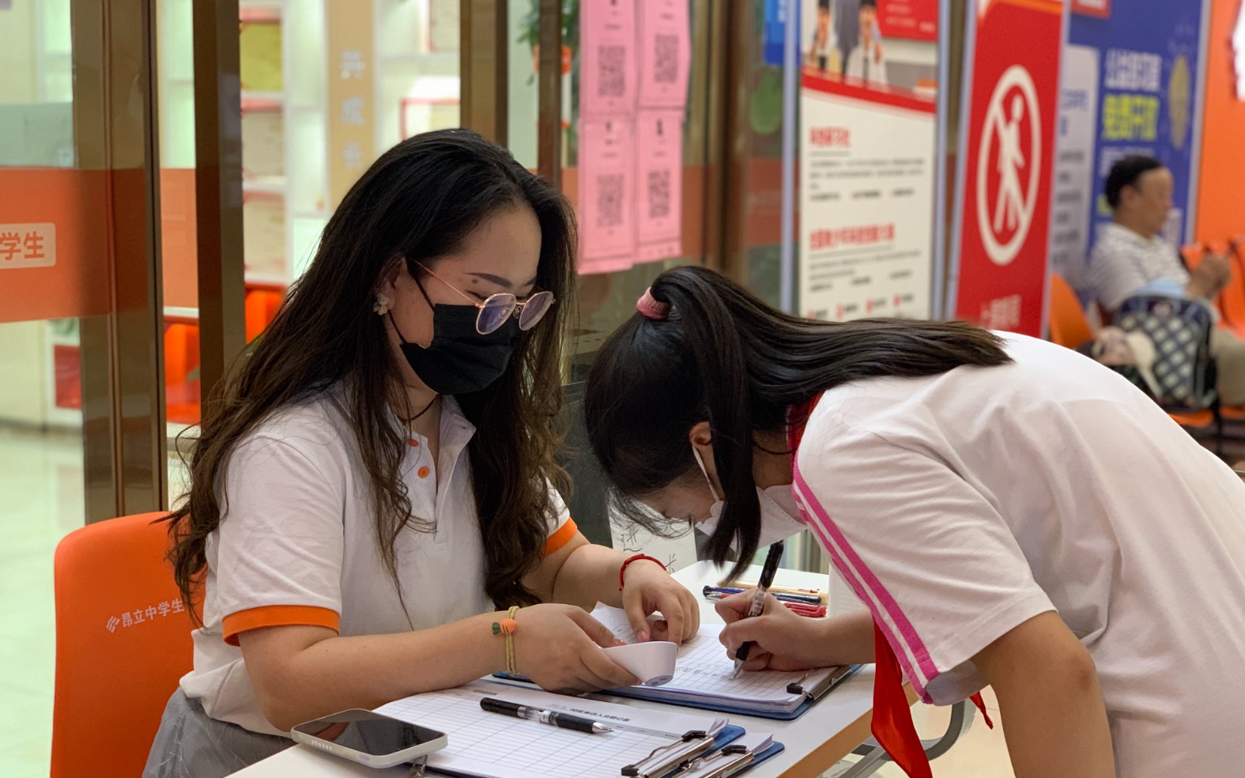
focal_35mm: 56
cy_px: 462
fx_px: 1900
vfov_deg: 23.1
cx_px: 626
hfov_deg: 36.3
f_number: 2.4
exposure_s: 1/50
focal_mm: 6
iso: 160
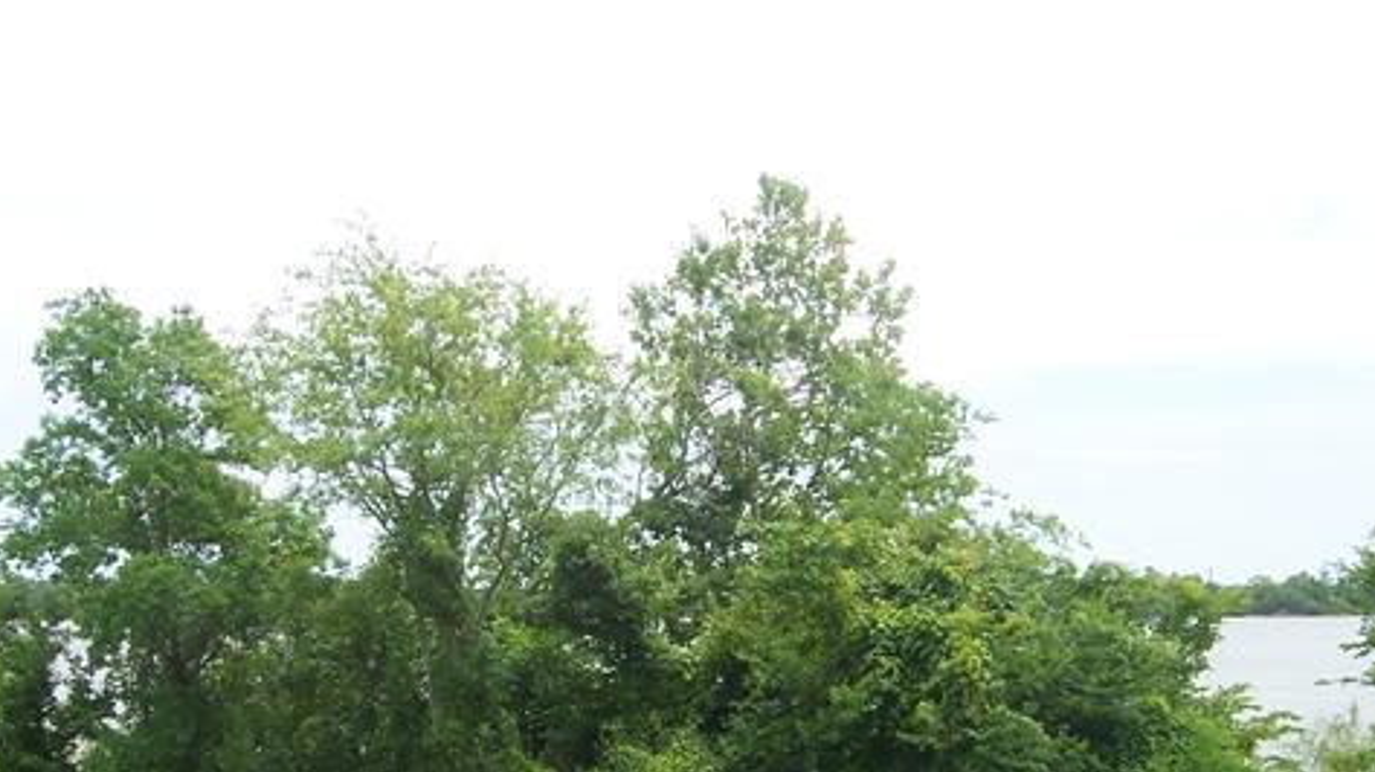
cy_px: 566
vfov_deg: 22.4
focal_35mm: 53
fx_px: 1931
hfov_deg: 39.1
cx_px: 618
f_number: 4.8
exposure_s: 1/250
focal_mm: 6
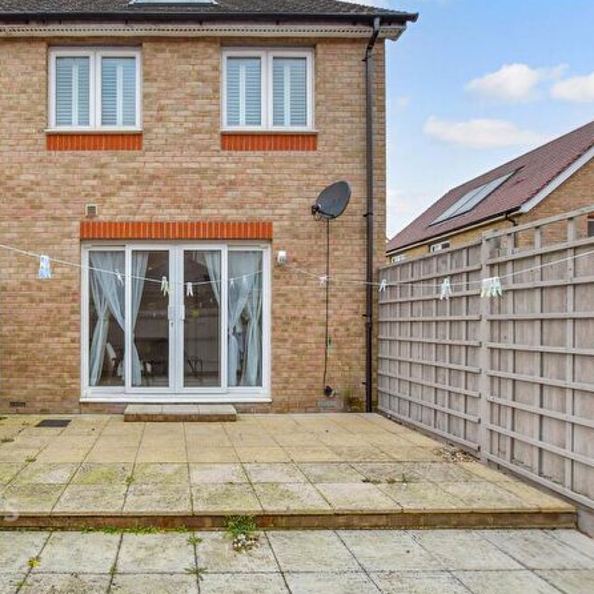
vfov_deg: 74.8
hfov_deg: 70.8
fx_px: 388
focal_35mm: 20
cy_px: 294
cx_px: 164
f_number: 8
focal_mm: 10
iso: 320
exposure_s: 1/250
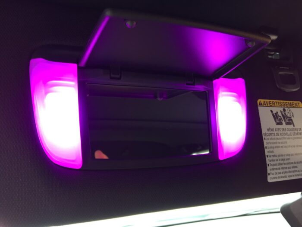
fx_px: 253
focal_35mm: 29
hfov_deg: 61.7
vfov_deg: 48.2
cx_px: 151
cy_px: 114
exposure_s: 1/30
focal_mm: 4.15
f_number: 2.2
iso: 80
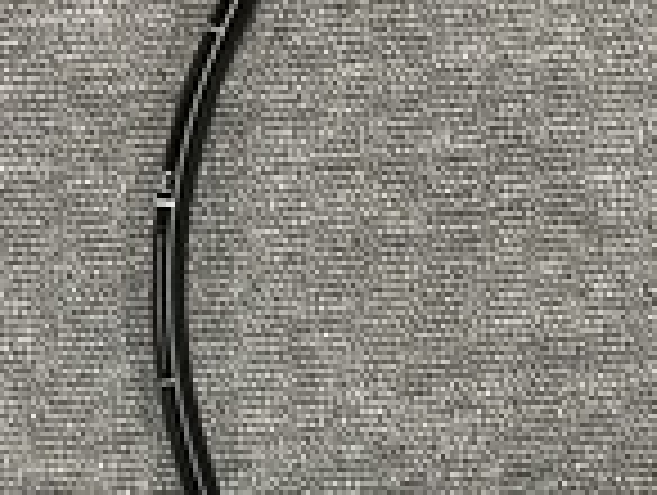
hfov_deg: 27.3
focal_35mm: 71
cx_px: 378
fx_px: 1350
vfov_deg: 20.3
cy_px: 450
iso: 200
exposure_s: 1/60
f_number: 1.6
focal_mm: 4.2
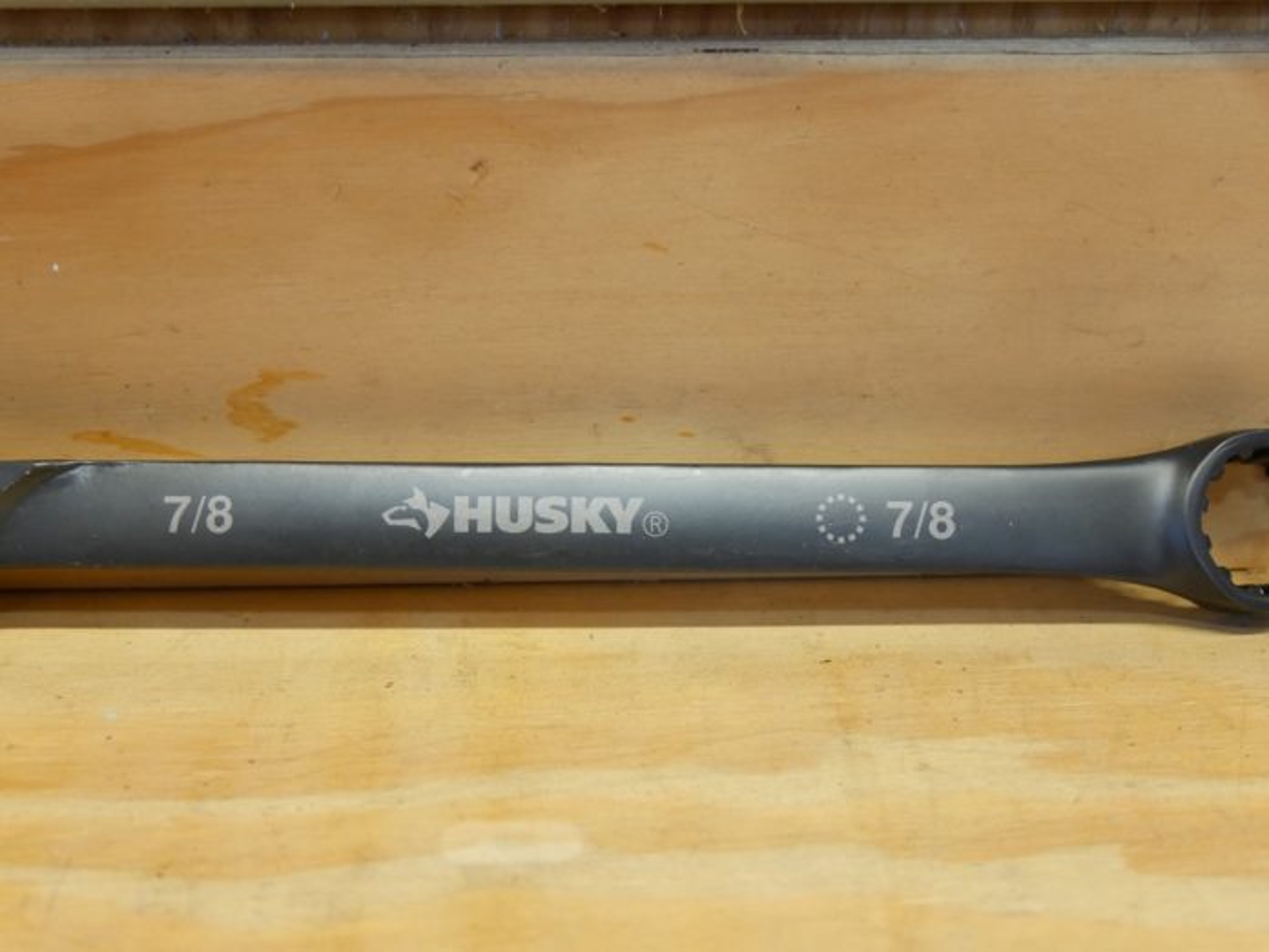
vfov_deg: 26.1
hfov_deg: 34.3
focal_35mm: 56
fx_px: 2053
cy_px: 476
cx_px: 634
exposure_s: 1/60
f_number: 4.3
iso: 1250
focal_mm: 28
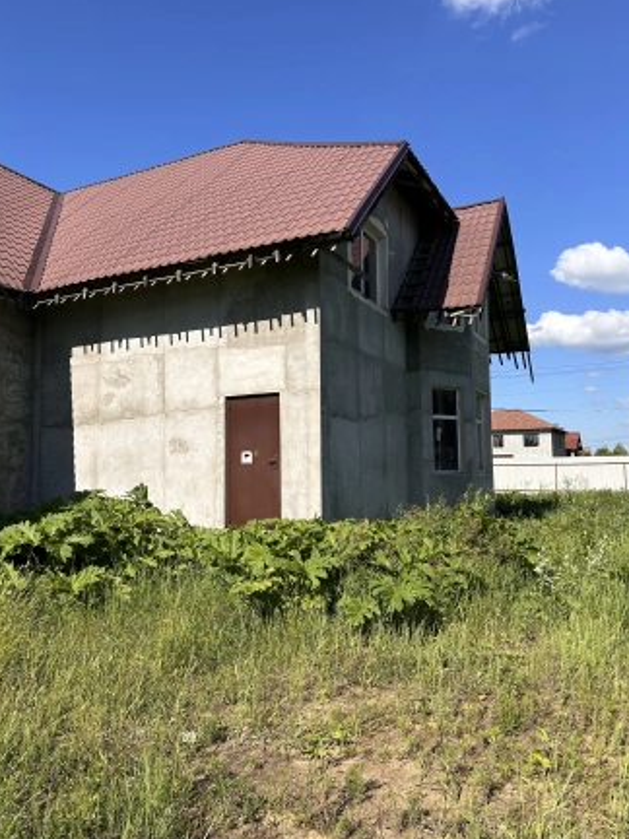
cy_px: 414
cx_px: 304
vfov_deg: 67.3
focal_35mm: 26
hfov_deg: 53.1
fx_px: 630
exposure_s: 1/4348
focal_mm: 6.86
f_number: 1.78
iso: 80
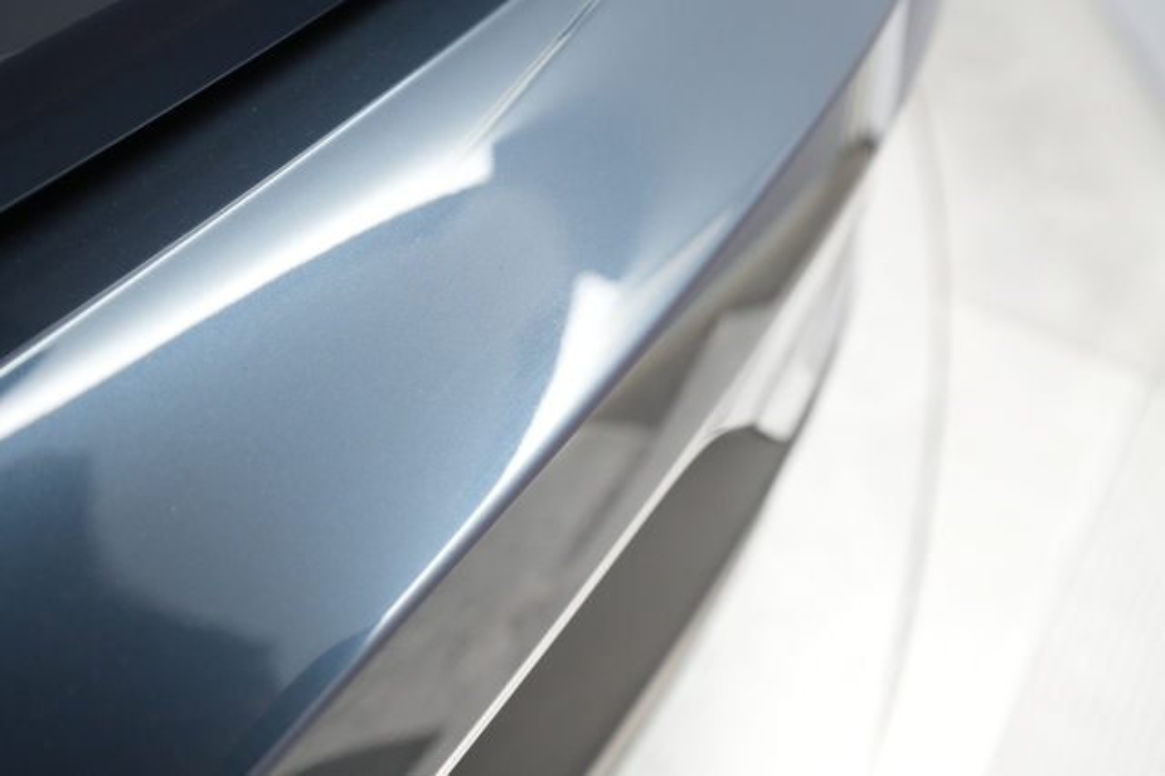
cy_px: 388
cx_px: 582
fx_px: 906
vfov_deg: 46.4
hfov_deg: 65.5
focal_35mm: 28
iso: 4000
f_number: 4.5
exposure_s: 1/100
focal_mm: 28
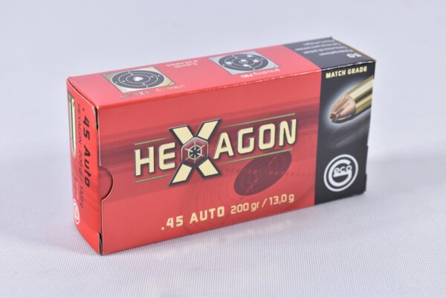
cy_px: 149
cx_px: 223
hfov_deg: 24.6
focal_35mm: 82
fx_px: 1022
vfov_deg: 16.6
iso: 640
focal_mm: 55
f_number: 5.6
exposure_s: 1/50
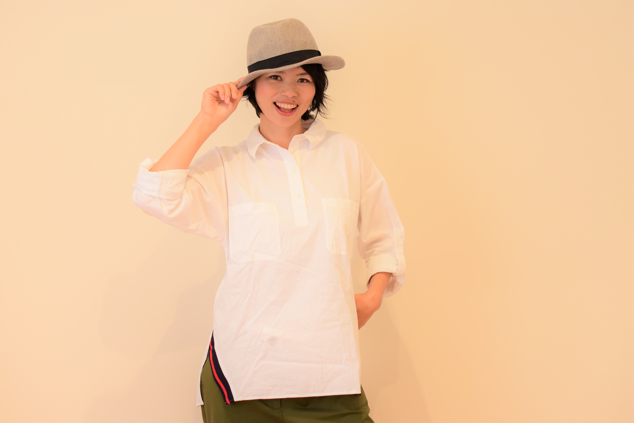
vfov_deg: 27.0
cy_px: 212
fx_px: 881
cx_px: 317
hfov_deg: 39.6
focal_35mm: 50
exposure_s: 1/320
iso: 2500
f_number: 2.8
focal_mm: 50
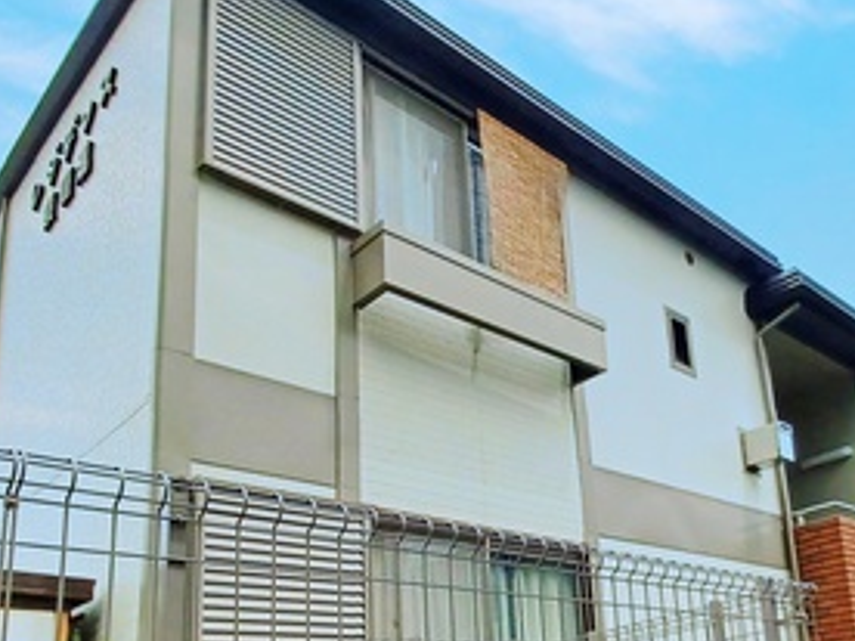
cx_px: 576
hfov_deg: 54.1
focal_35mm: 33
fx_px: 815
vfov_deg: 40.6
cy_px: 540
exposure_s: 1/1992
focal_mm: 1.42
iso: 40
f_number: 2.2
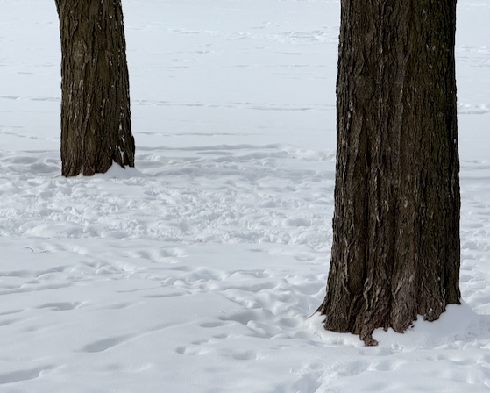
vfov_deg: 11.5
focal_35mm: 134
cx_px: 277
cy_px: 199
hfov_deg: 14.4
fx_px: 1945
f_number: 2.8
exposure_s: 1/2283
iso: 64
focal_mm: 15.66
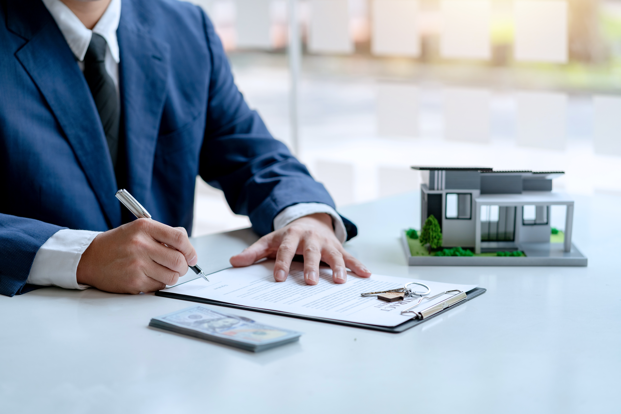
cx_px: 310
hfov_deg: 23.9
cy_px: 207
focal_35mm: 85
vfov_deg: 16.1
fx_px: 1466
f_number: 3.2
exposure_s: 1/320
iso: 200
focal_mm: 85
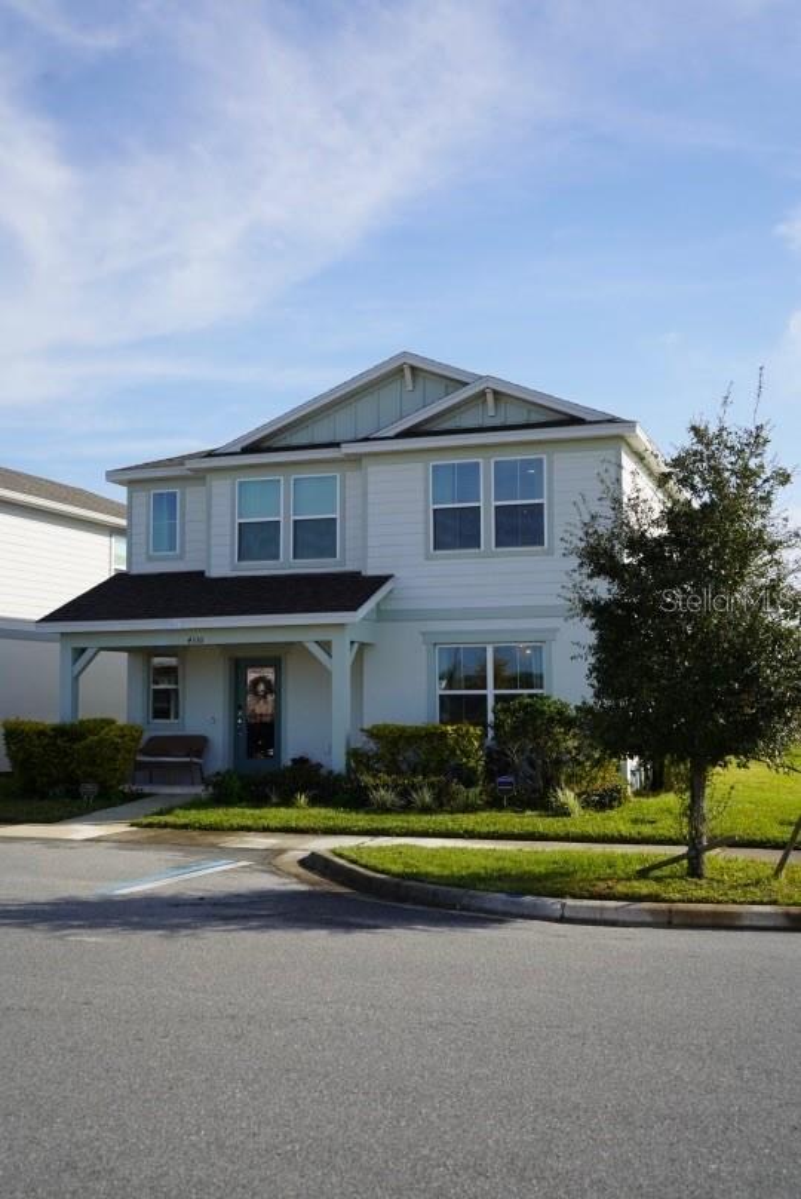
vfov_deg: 51.9
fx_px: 1233
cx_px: 400
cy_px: 600
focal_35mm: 37
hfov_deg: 36.0
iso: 100
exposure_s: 1/640
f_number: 5
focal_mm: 37
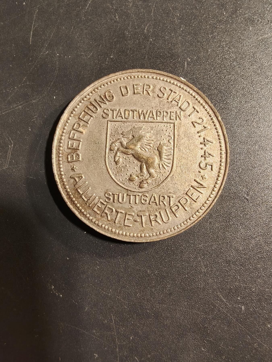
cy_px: 181
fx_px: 241
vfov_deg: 73.9
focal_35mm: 23
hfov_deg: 58.9
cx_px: 136
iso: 200
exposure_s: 1/65.9
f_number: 2
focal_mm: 2.32
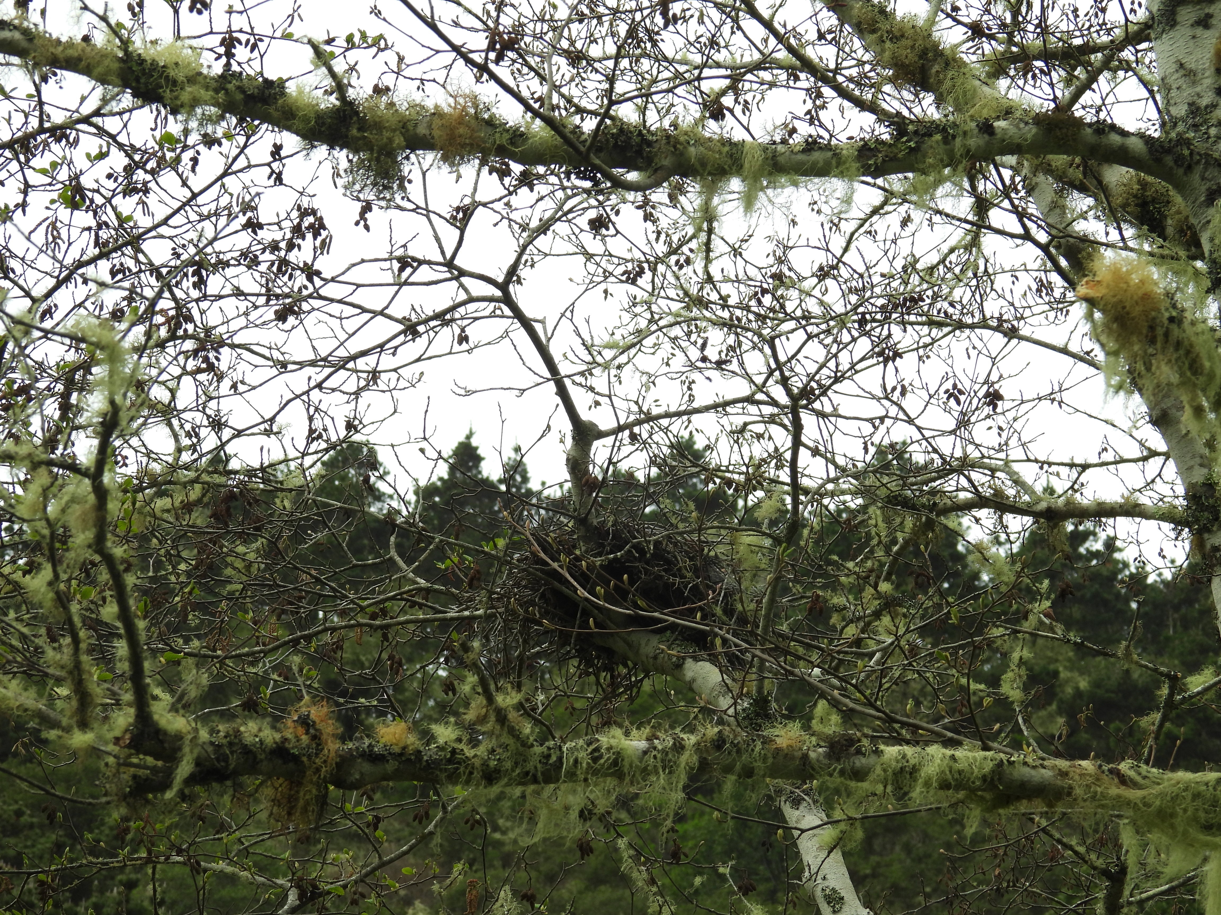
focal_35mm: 150
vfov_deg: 9.9
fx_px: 5291
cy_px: 458
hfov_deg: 13.2
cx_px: 610
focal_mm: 26.8
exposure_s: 1/320
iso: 100
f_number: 4.5
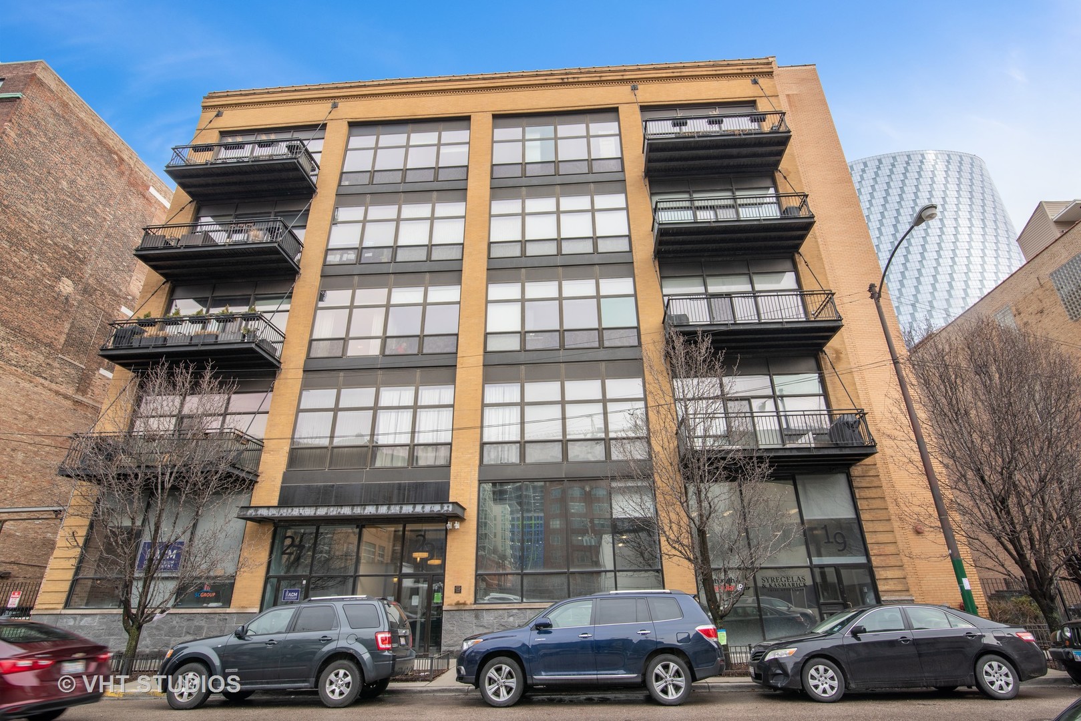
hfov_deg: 90.0
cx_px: 540
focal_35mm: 18
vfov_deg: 67.4
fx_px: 541
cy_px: 360
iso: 200
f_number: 8
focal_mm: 18
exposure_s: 1/100
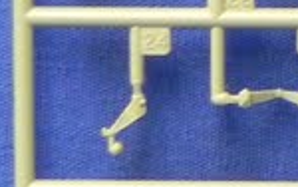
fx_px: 4405
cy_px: -225
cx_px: 830
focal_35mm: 542
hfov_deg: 3.8
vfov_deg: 2.4
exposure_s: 1/17
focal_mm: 13.4
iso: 400
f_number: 4
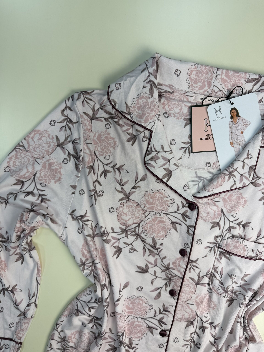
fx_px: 244
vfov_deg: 71.6
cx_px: 132
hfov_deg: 56.8
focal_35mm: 24
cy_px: 176
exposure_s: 1/765
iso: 80
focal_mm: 6.76
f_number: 1.78
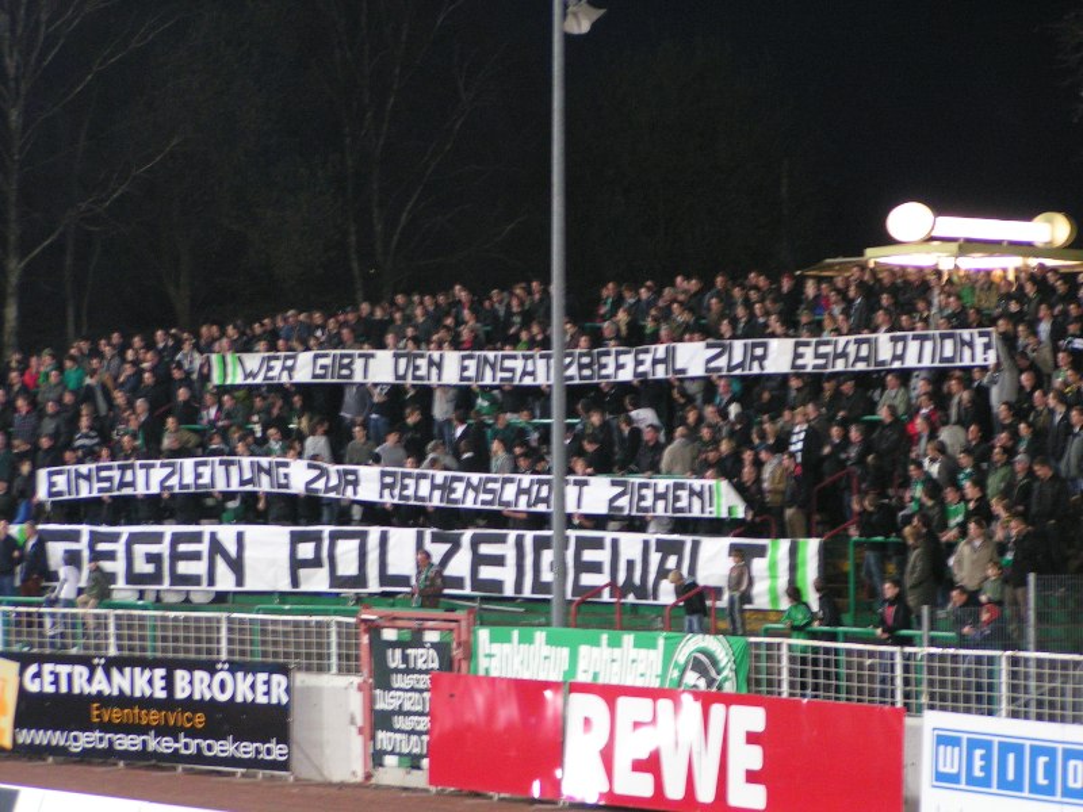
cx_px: 542
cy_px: 406
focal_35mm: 150
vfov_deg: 9.9
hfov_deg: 13.2
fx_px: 4693
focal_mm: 22.9
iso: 200
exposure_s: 1/10
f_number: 3.5
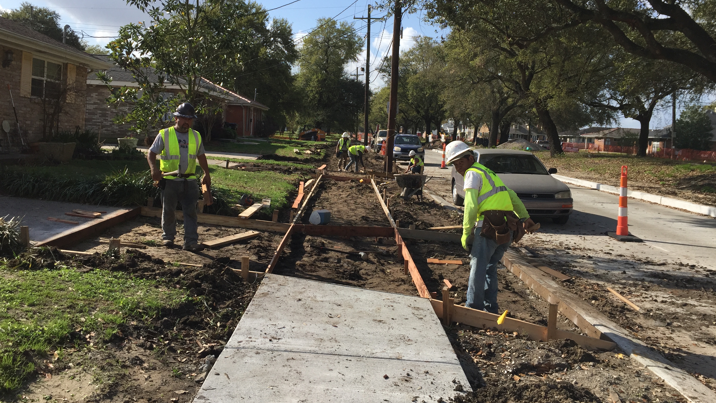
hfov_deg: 61.0
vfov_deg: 36.5
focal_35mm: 32
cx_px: 356
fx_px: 608
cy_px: 156
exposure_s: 1/1980
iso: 32
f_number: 2.2
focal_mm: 4.15
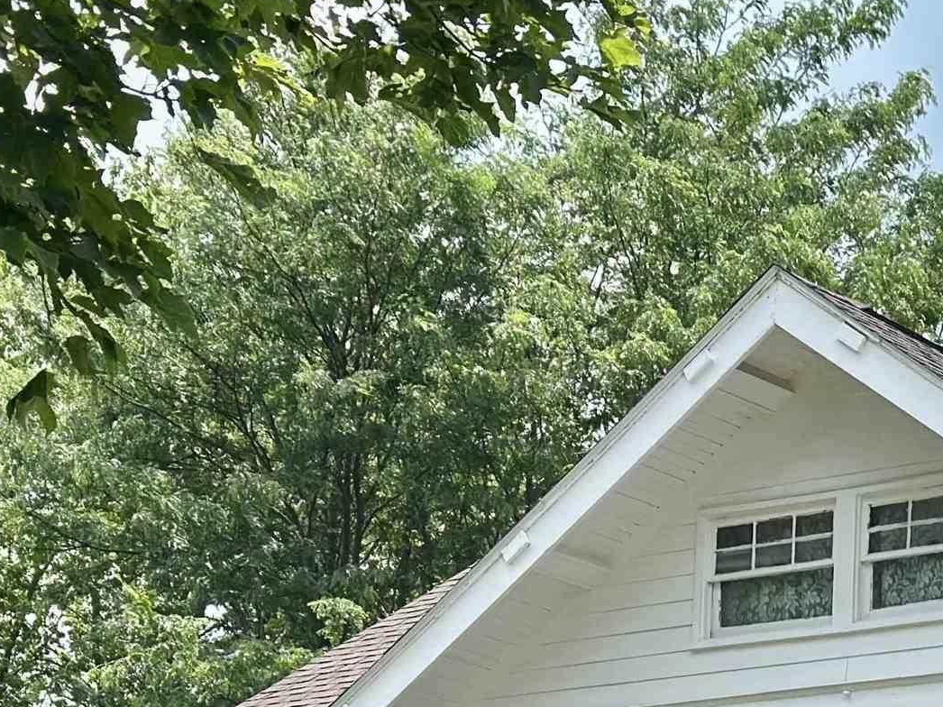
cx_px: 985
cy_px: 1017
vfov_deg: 10.2
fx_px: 3840
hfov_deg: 13.8
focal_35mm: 141
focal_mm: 6.86
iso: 100
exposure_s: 1/2597
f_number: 1.78
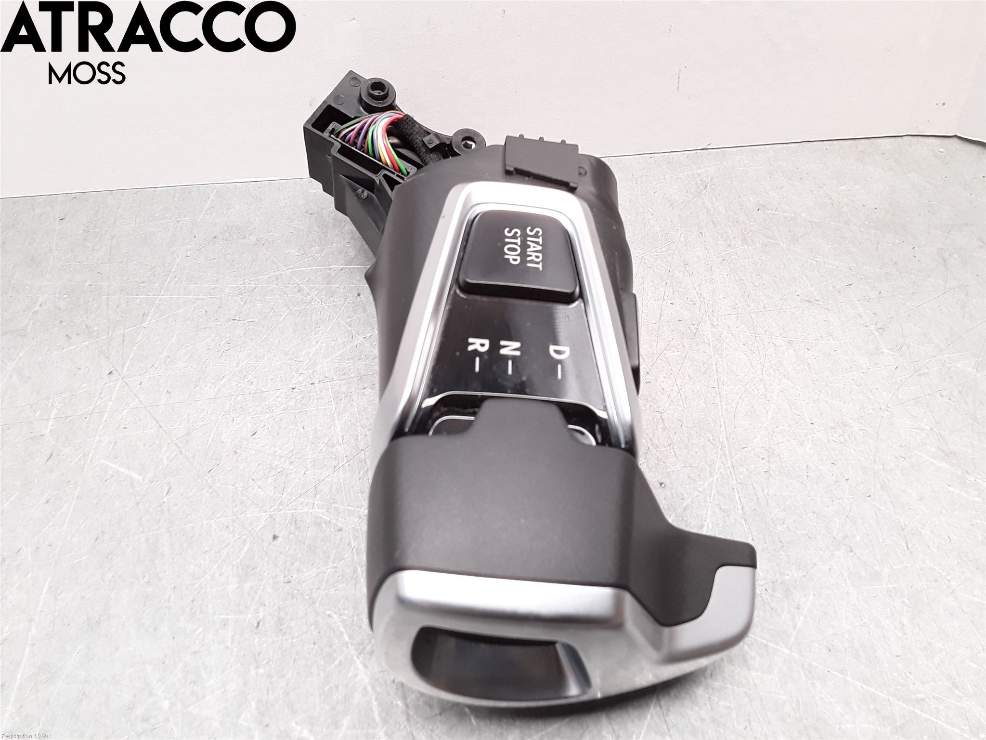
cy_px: 370
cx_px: 493
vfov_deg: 49.7
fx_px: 798
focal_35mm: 28
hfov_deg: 63.4
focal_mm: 2.91
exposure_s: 1/50
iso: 64
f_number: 1.9
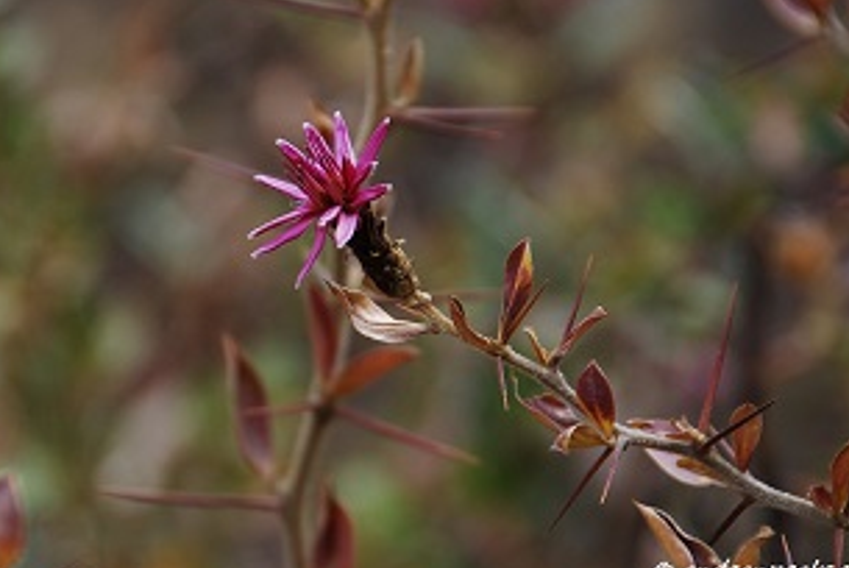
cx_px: 342
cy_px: 221
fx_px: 9277
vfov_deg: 3.5
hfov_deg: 5.2
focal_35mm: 393
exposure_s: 1/320
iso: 160
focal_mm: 200
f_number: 5.6
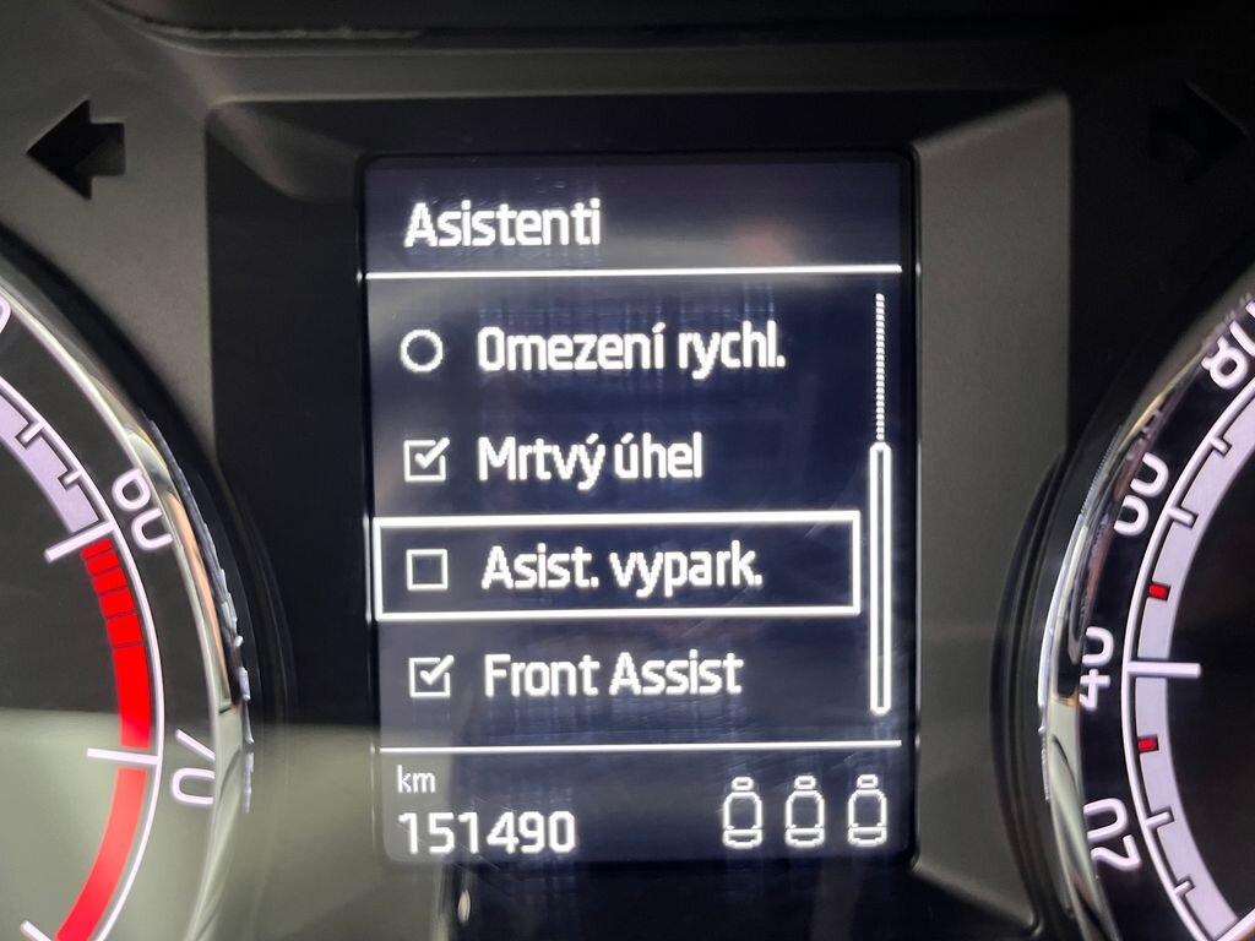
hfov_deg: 67.3
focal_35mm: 26
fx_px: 943
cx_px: 628
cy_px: 470
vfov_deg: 53.1
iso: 250
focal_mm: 5.1
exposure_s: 1/49
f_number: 1.6
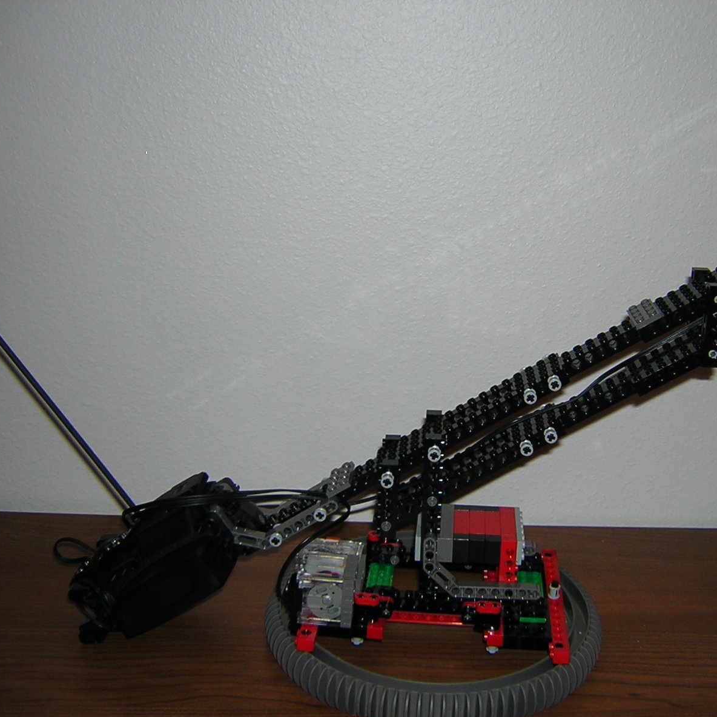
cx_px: 475
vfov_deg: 39.2
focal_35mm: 43
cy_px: 358
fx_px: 1008
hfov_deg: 38.7
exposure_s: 1/60.1
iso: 100
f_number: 2.6
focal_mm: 4.7
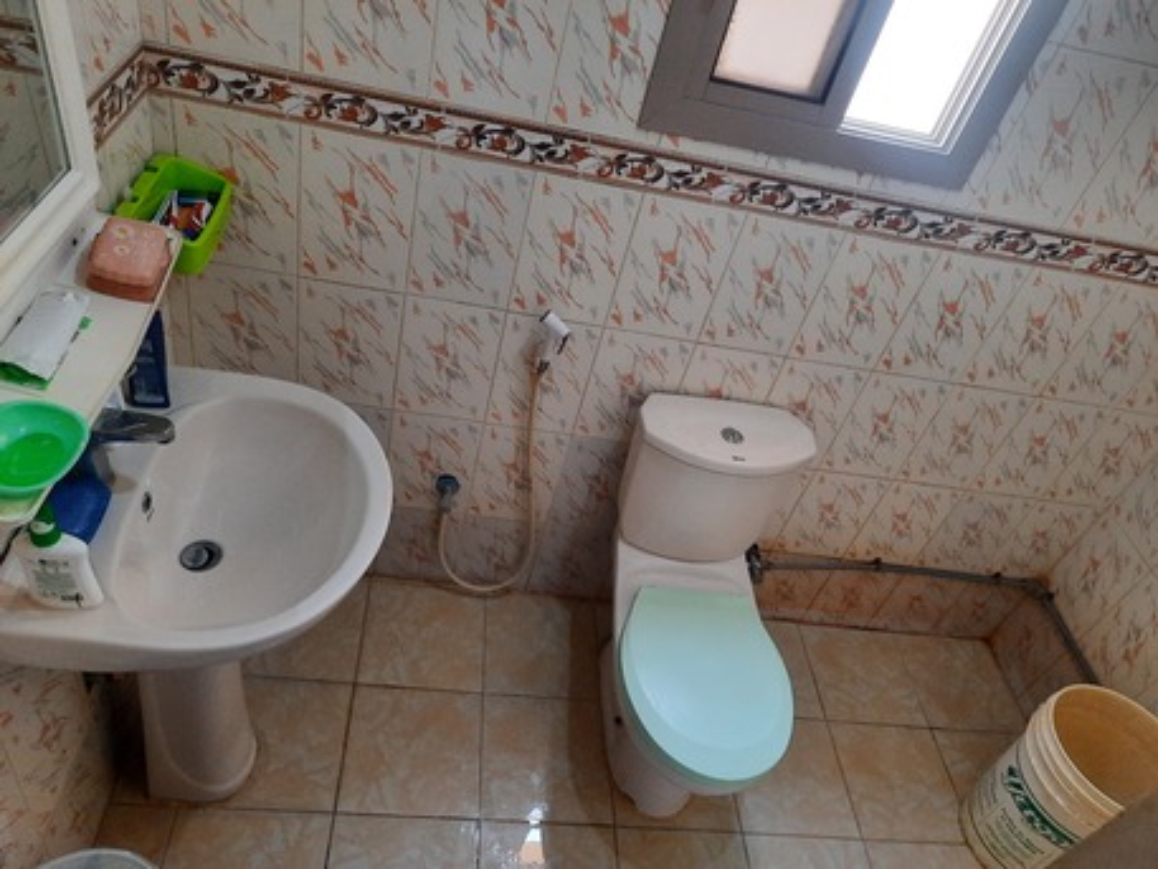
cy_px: 434
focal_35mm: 25
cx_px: 579
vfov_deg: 54.9
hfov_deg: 69.4
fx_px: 837
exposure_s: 1/50
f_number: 2
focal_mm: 4.6
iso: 320
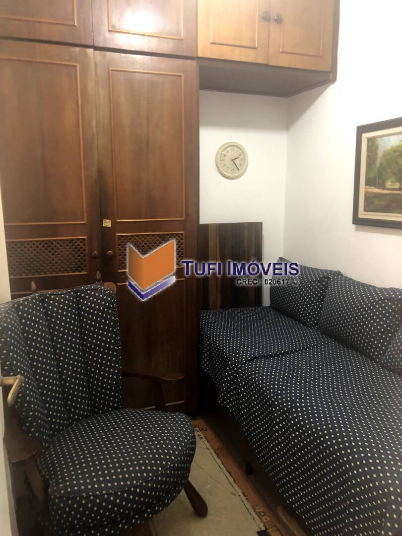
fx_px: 434
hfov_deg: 49.7
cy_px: 268
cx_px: 201
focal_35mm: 28
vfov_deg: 63.4
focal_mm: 3.99
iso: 100
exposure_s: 1/7
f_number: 1.8
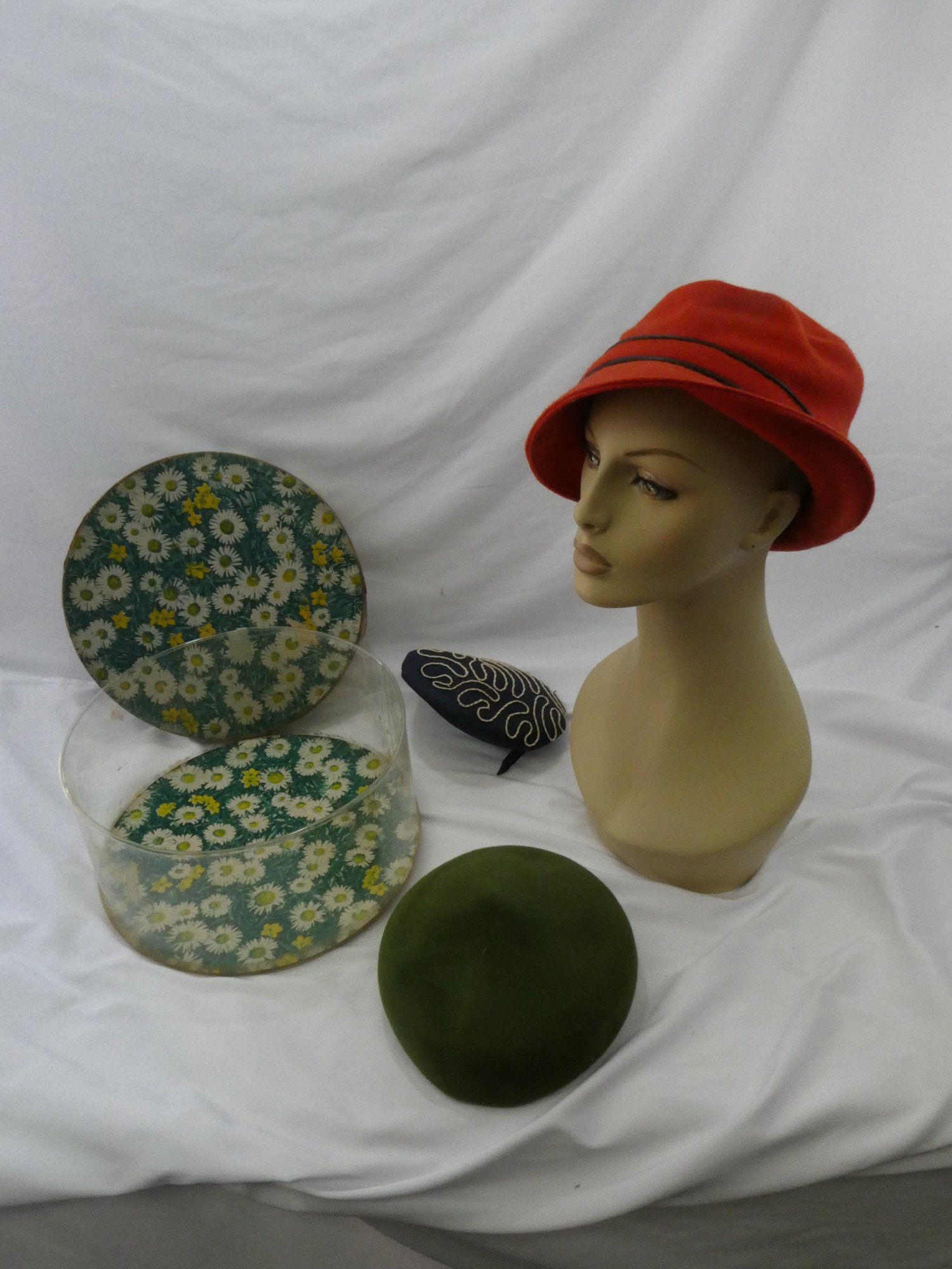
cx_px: 476
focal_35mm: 24
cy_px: 634
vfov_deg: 71.6
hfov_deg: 56.8
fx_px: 880
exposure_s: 1/60
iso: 500
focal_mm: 4.3
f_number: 7.1
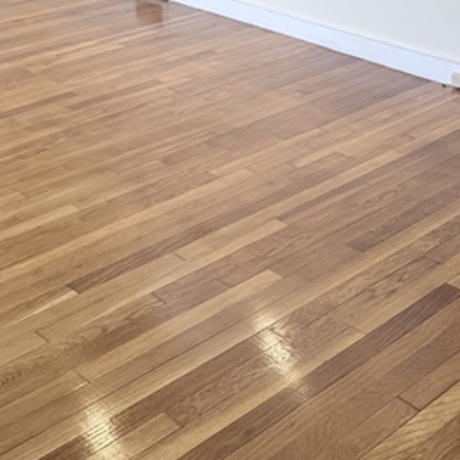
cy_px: -177
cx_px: 72
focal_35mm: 62
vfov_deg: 23.6
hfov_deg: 27.0
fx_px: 932
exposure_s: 1/120
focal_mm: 6.76
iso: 100
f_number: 1.78
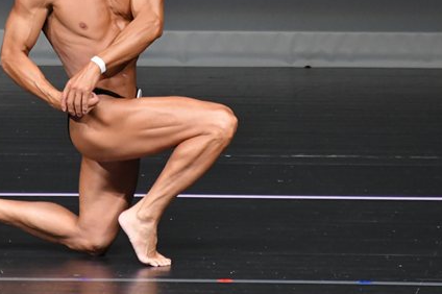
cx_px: 107
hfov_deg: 2.5
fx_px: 10096
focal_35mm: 823
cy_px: 30
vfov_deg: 1.7
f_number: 5.6
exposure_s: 1/400
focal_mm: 300
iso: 4000
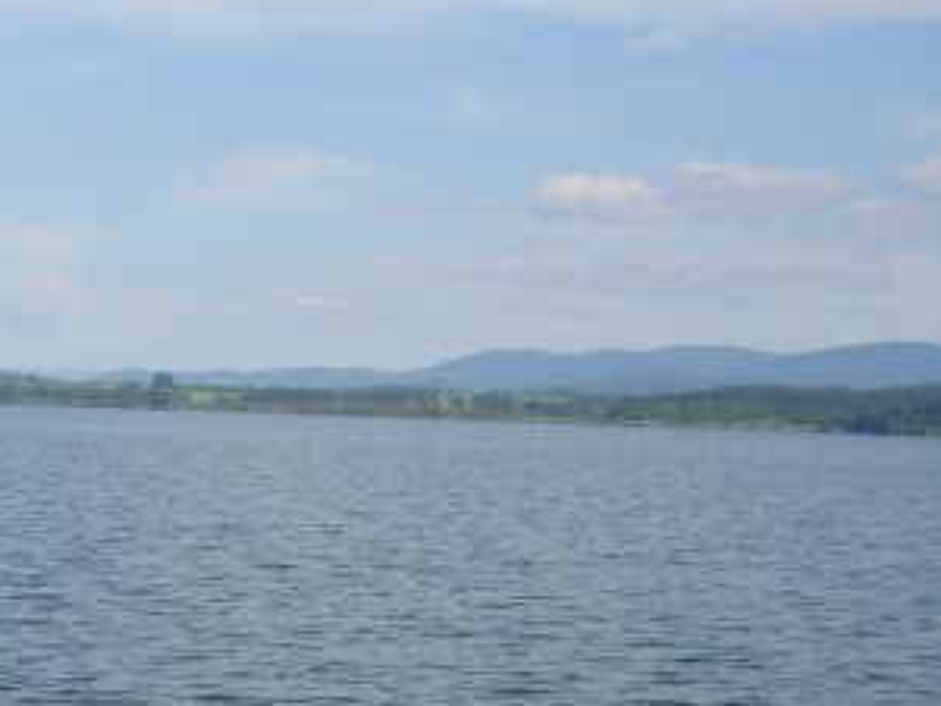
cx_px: -229
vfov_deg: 14.1
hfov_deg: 17.9
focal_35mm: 104
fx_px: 2827
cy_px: 628
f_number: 4.7
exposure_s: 1/500
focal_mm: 8
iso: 50
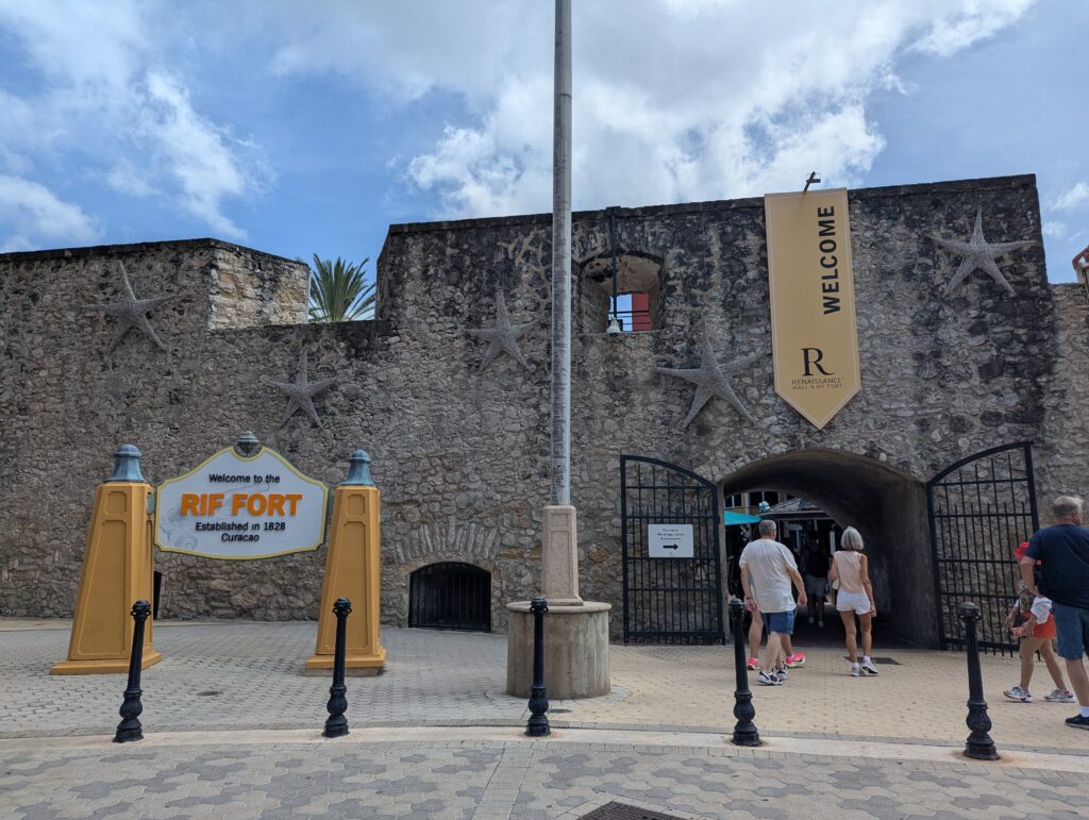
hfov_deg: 71.5
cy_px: 410
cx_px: 544
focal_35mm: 24
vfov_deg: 56.9
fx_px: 756
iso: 47
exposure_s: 1/3058
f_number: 1.85
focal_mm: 6.81
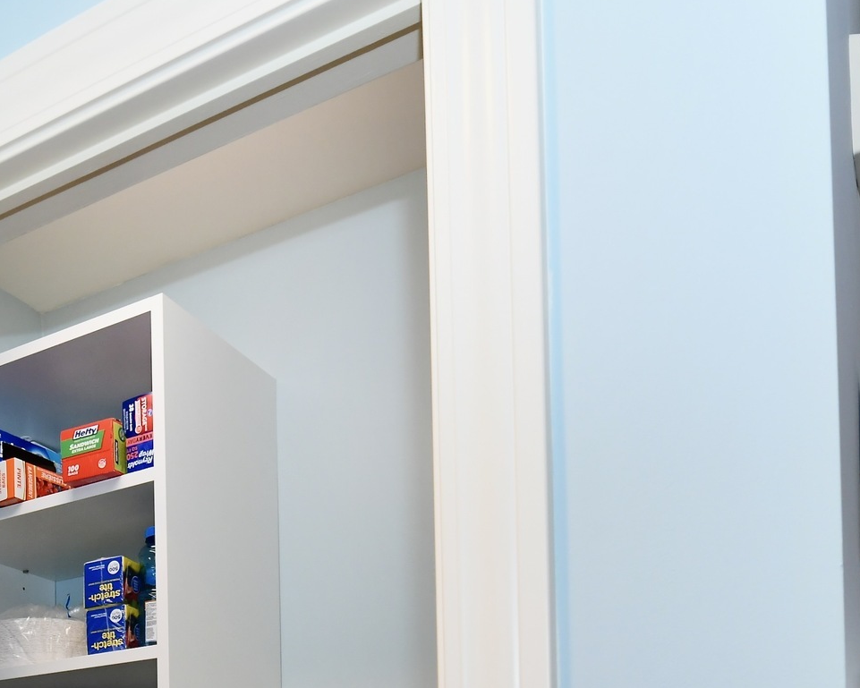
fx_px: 1069
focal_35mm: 42
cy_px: 897
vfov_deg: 28.9
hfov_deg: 40.2
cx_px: 70
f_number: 6.3
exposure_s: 1/60
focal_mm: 14
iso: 640
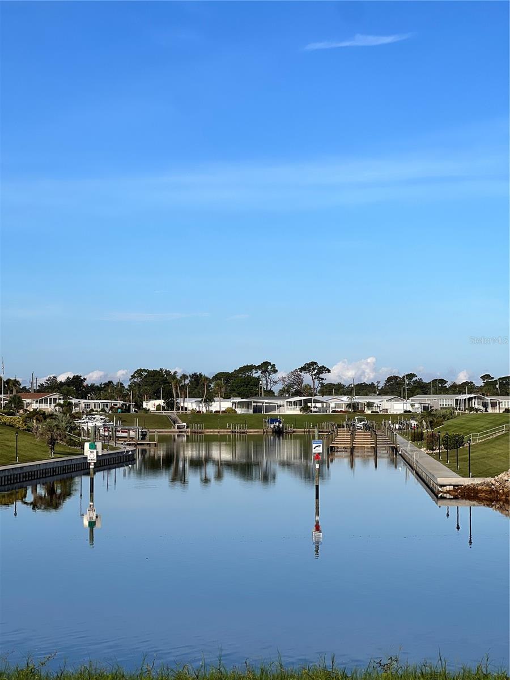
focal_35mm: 77
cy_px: 340
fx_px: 1513
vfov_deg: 25.3
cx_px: 255
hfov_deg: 19.1
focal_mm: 9
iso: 32
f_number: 2.8
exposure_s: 1/911
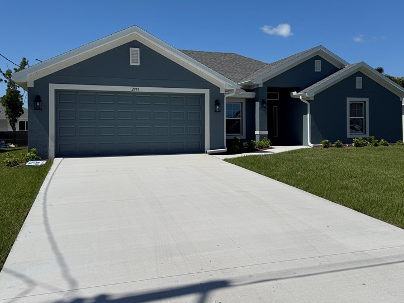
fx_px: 397
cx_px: 237
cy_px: 122
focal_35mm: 34
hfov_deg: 53.7
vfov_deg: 41.6
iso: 80
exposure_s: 1/12346
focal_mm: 6.76
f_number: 1.78
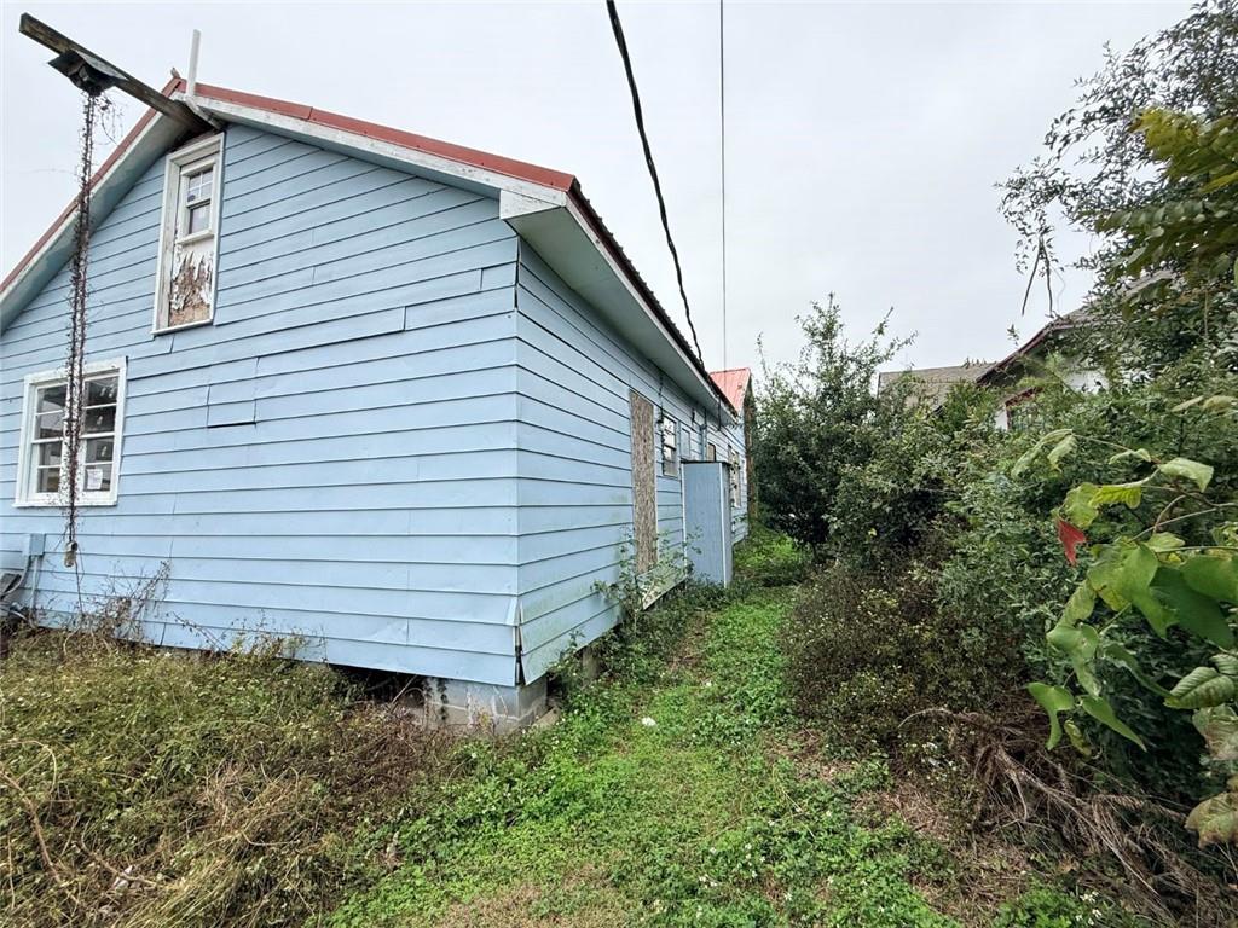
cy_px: 464
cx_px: 619
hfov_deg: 102.1
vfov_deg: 85.7
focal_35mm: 14
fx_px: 501
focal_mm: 2.22
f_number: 2.2
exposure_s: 1/518
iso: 50
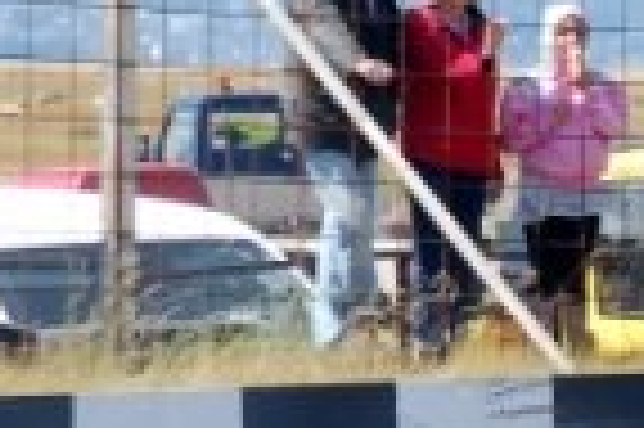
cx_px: 1171
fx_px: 9381
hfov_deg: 3.9
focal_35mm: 525
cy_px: 653
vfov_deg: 2.6
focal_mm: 78
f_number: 5.6
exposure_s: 1/640
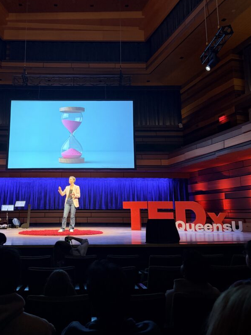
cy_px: 156
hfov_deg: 45.0
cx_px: 93
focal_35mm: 31
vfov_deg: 58.3
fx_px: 300
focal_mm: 6.76
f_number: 1.78
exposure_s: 1/40
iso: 640
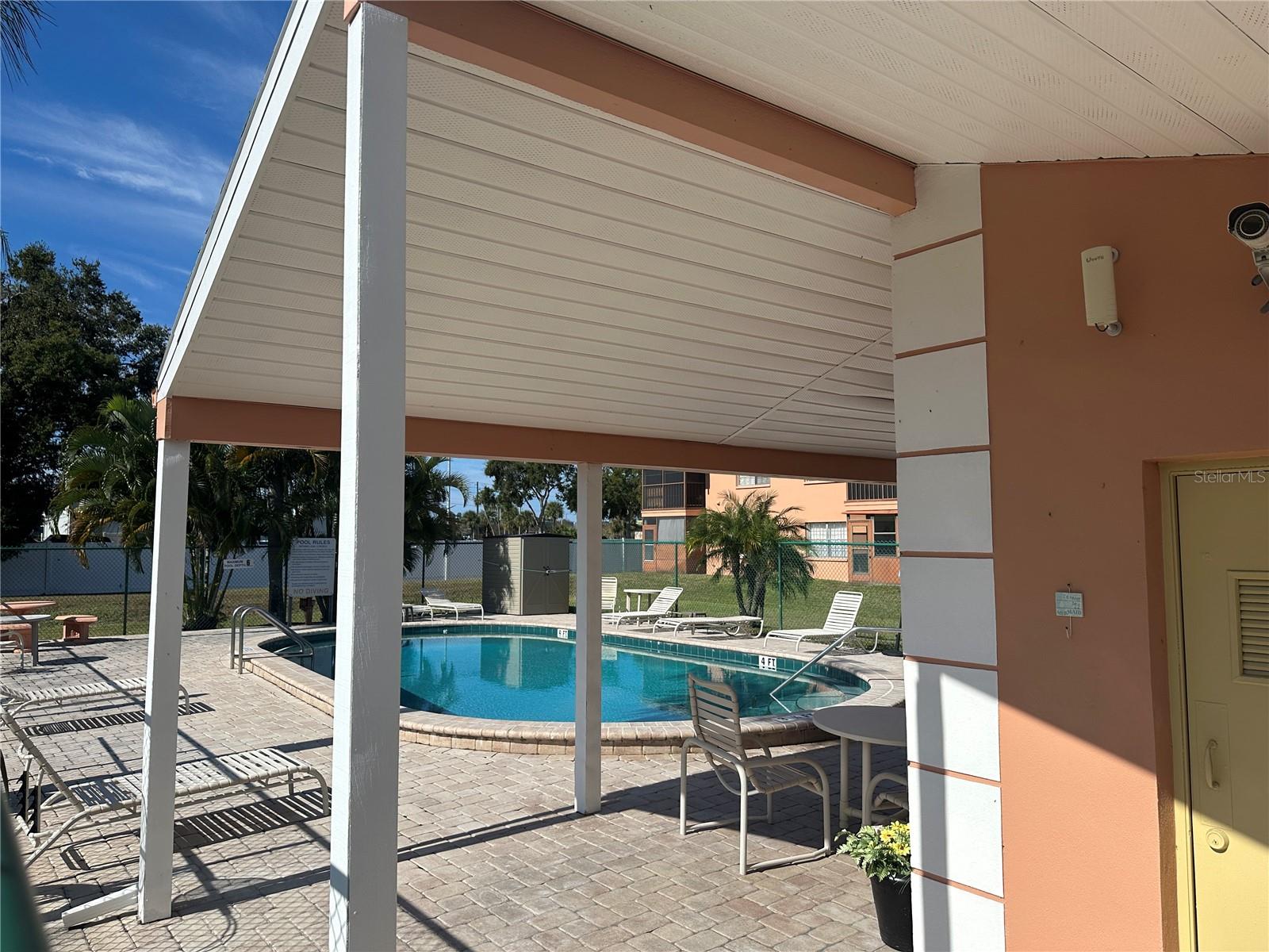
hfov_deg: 71.6
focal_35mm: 24
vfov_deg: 56.8
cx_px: 634
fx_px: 880
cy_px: 476
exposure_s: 1/7042
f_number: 1.78
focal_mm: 6.86
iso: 80
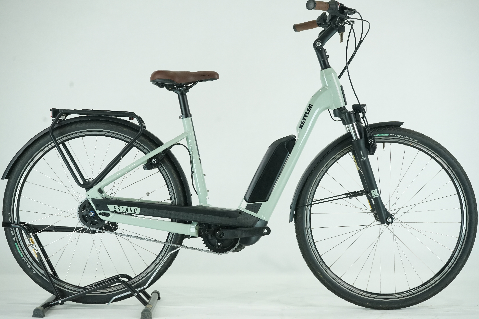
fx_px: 798
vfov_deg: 22.6
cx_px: 240
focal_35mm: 60
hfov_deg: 33.4
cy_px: 160
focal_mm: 60
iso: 2500
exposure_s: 1/200
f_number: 8
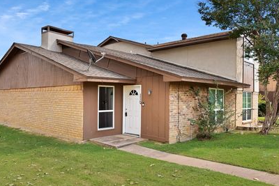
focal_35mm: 30
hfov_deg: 61.5
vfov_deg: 43.6
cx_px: 116
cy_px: 98
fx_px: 233
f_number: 9
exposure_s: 1/200
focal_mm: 24
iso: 640
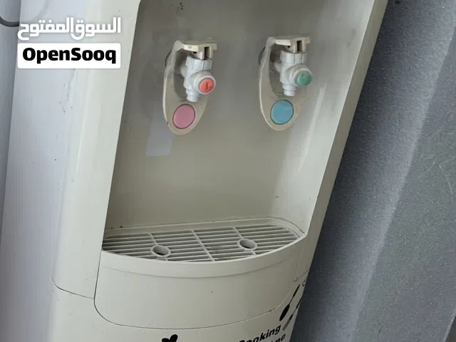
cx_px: 228
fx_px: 343
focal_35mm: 26
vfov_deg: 53.1
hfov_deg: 67.3
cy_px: 171
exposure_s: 1/121
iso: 100
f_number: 1.5
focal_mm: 5.7
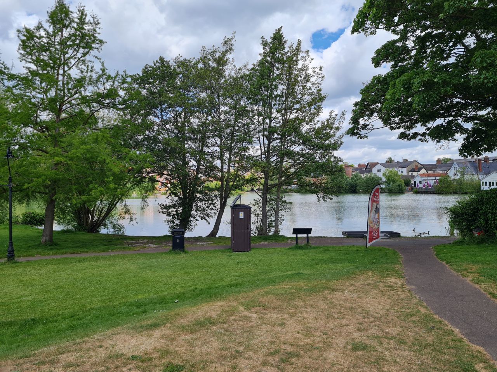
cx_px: 248
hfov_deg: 67.3
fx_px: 373
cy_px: 186
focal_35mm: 26
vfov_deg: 53.1
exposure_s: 1/1980
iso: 50
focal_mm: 5.4
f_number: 1.8
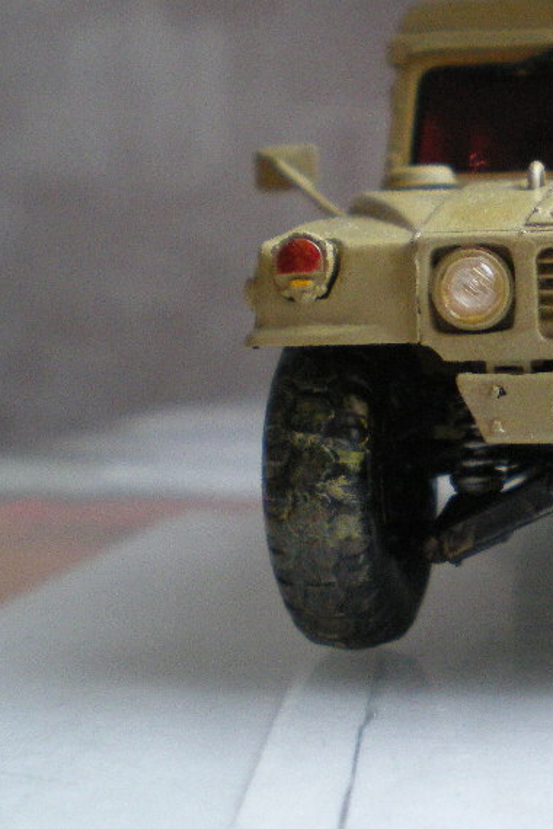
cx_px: 653
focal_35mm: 71
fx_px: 1636
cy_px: 326
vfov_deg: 28.4
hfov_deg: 18.3
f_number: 3.1
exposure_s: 1/4
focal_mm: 6.3
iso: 400
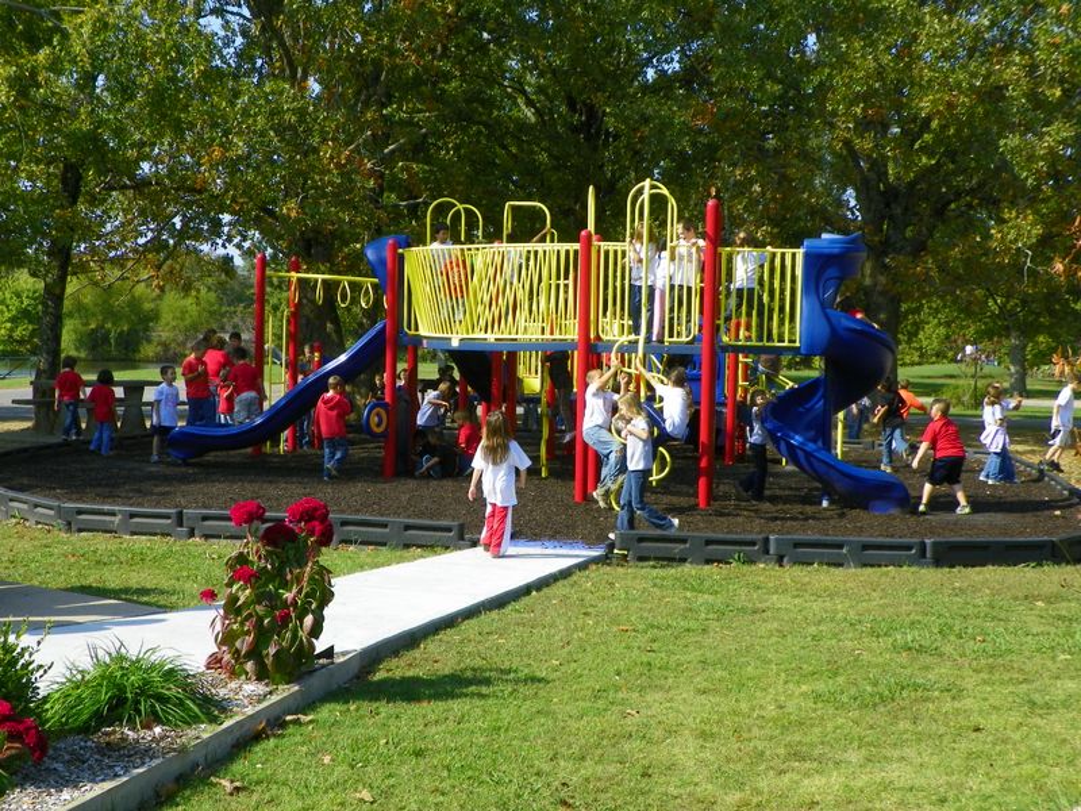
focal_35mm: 52
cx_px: 540
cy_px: 406
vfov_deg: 28.0
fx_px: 1624
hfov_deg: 36.8
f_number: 4.5
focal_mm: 9.2
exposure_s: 1/320
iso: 64
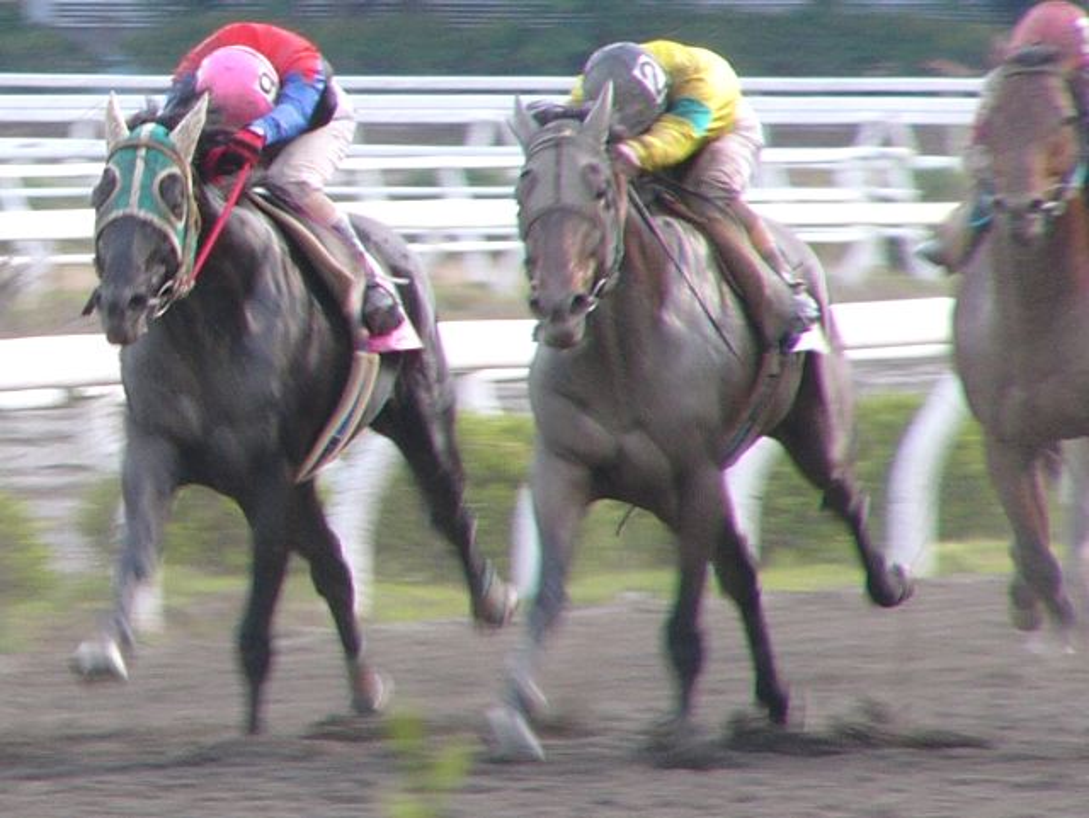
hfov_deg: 4.6
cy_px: 409
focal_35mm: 432
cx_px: 544
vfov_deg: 3.4
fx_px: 13601
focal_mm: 72
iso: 75
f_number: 2.8
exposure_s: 1/60
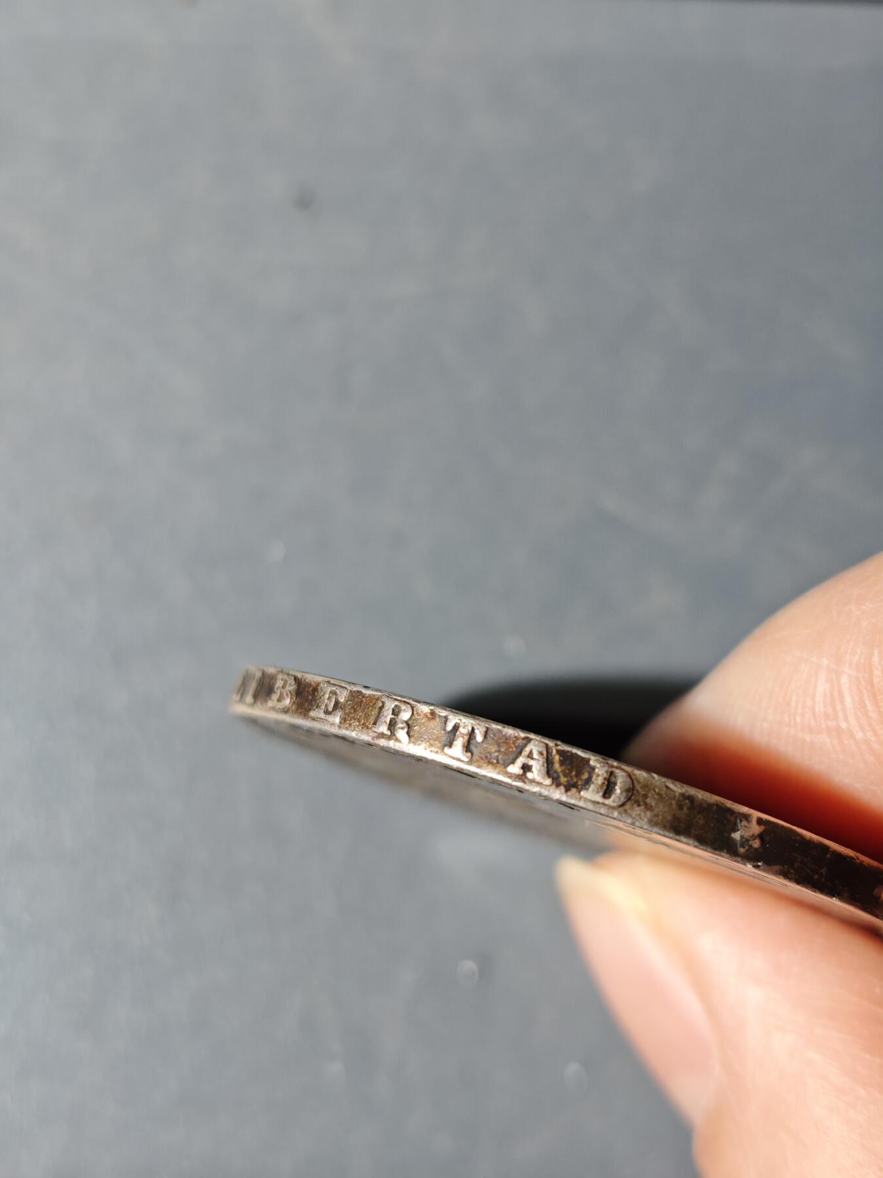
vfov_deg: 38.2
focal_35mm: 50
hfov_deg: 29.1
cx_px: 442
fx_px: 1701
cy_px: 589
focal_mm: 5.85
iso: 100
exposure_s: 1/100
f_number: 1.63
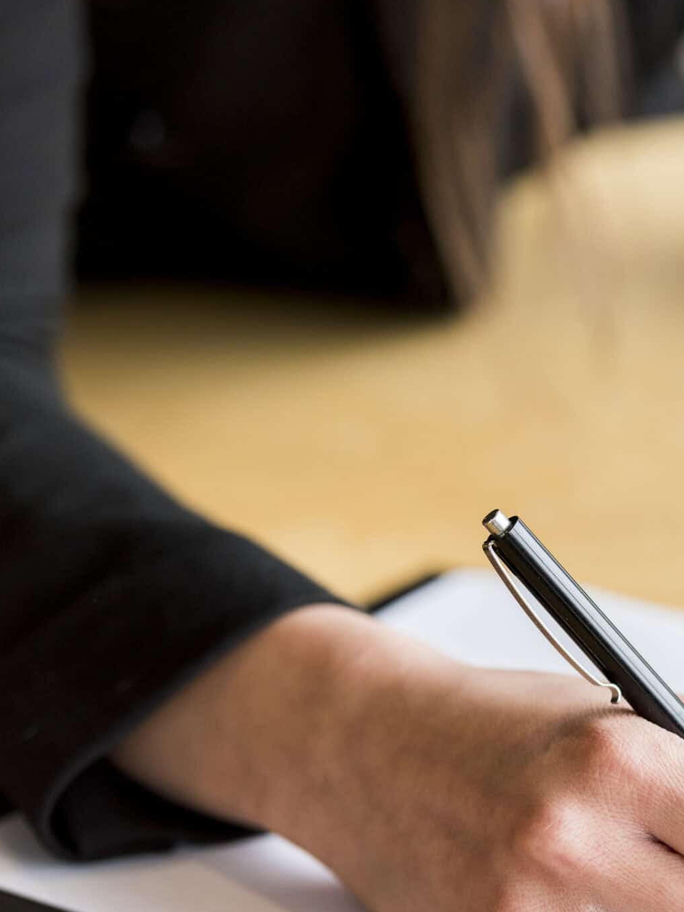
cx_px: 826
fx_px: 6426
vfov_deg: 8.1
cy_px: 502
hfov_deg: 6.1
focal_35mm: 244
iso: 250
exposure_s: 1/160
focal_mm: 135
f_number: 3.2
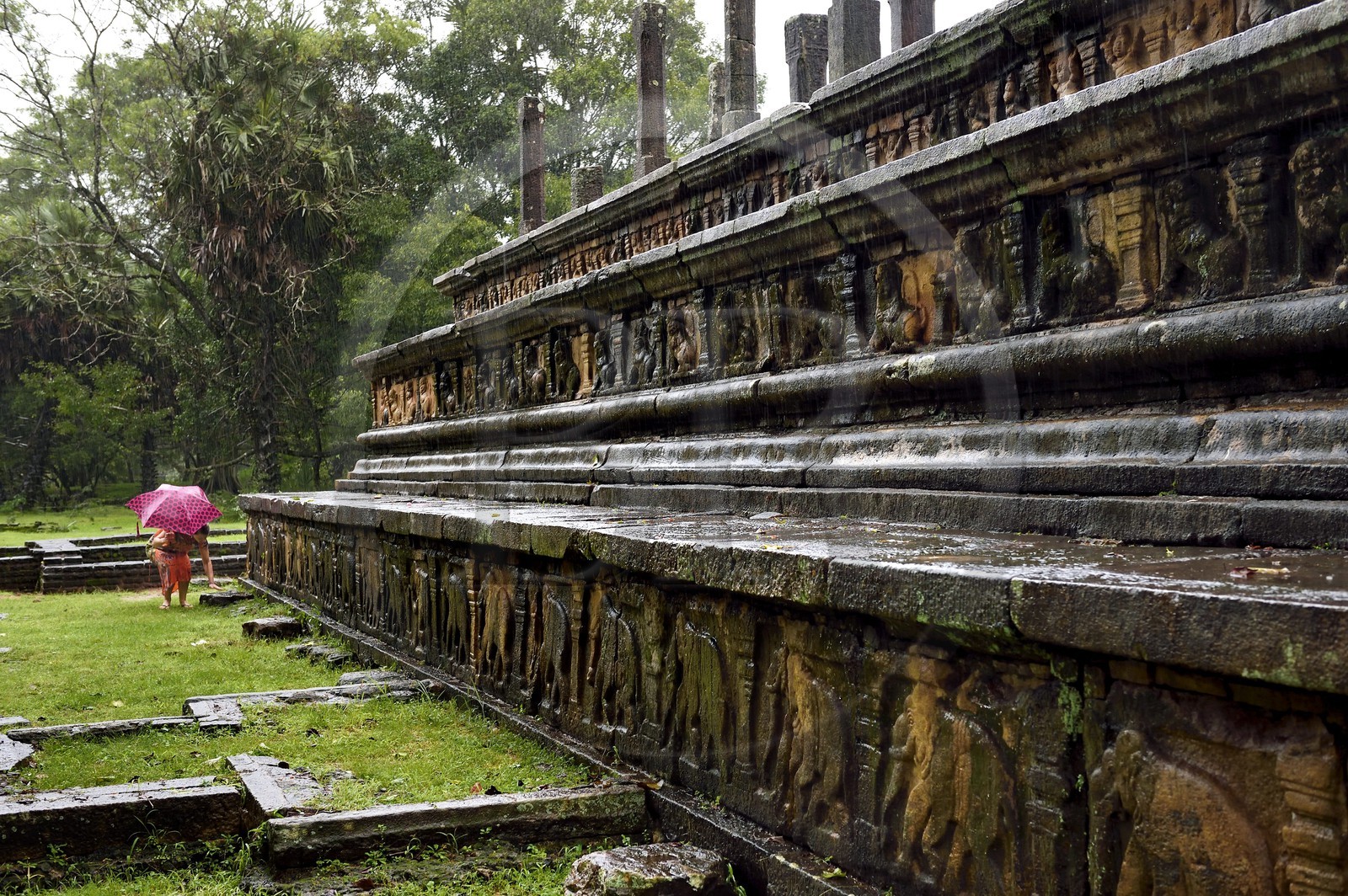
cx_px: 674
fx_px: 1684
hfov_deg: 43.6
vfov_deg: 29.8
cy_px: 448
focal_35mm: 45
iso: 1600
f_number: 6.3
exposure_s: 1/60
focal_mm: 45
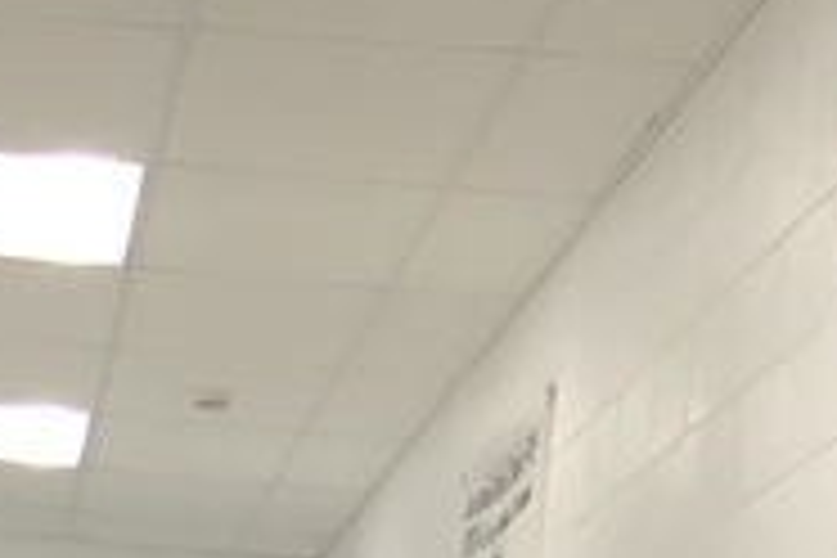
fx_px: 3859
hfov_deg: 10.6
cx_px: -1184
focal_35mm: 166
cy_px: 1660
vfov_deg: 7.3
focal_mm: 3
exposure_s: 1/60
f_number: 1.8
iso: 125
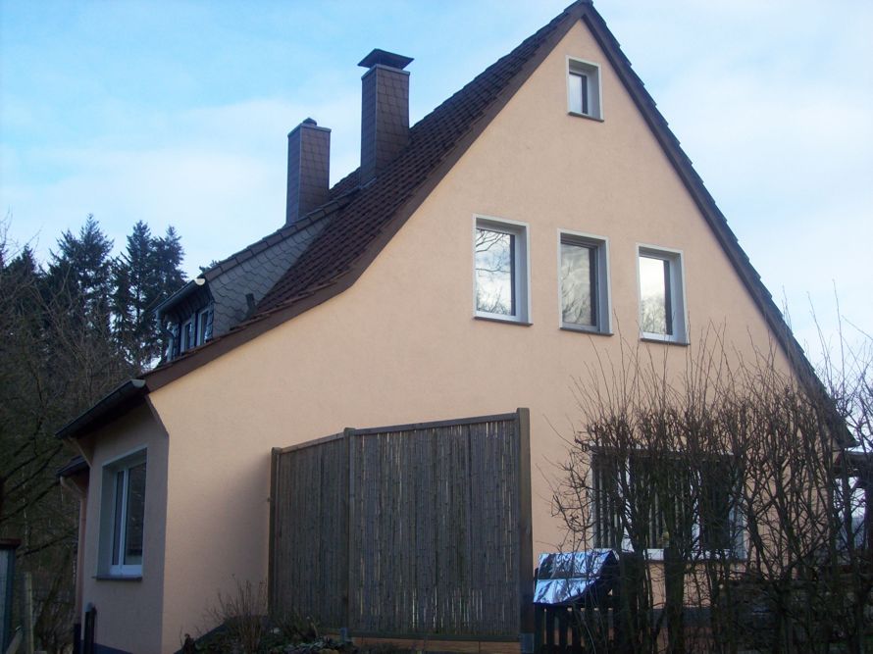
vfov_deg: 32.2
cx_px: 436
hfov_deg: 42.1
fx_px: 1135
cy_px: 327
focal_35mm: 45
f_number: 3
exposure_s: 1/274
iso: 80
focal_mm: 7.6
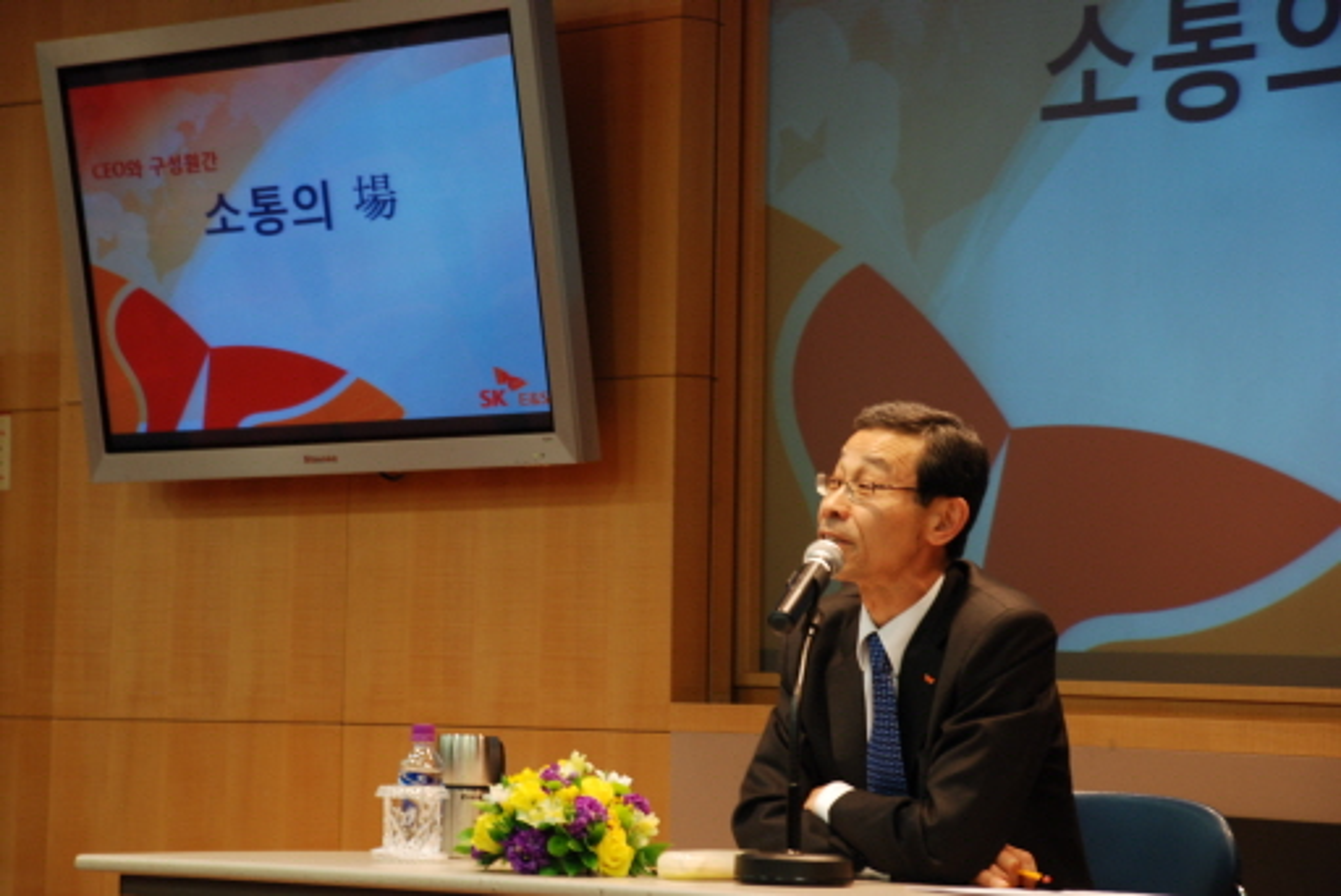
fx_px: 4752
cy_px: 448
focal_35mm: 128
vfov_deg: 10.8
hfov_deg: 16.1
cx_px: 670
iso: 400
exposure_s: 1/8
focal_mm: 85
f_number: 5.6
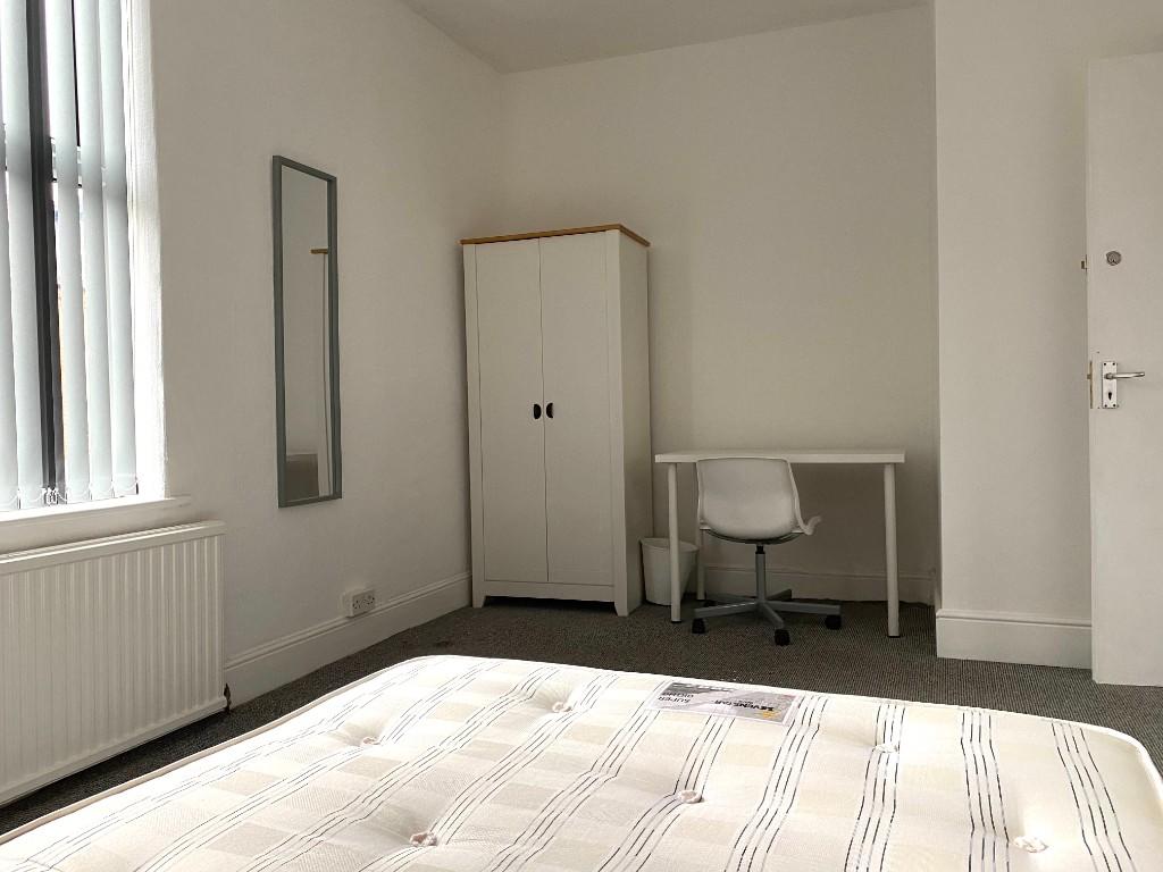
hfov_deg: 67.3
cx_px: 582
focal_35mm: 26
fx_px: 874
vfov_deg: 53.1
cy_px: 436
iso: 160
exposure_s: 1/60
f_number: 1.8
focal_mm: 4.25
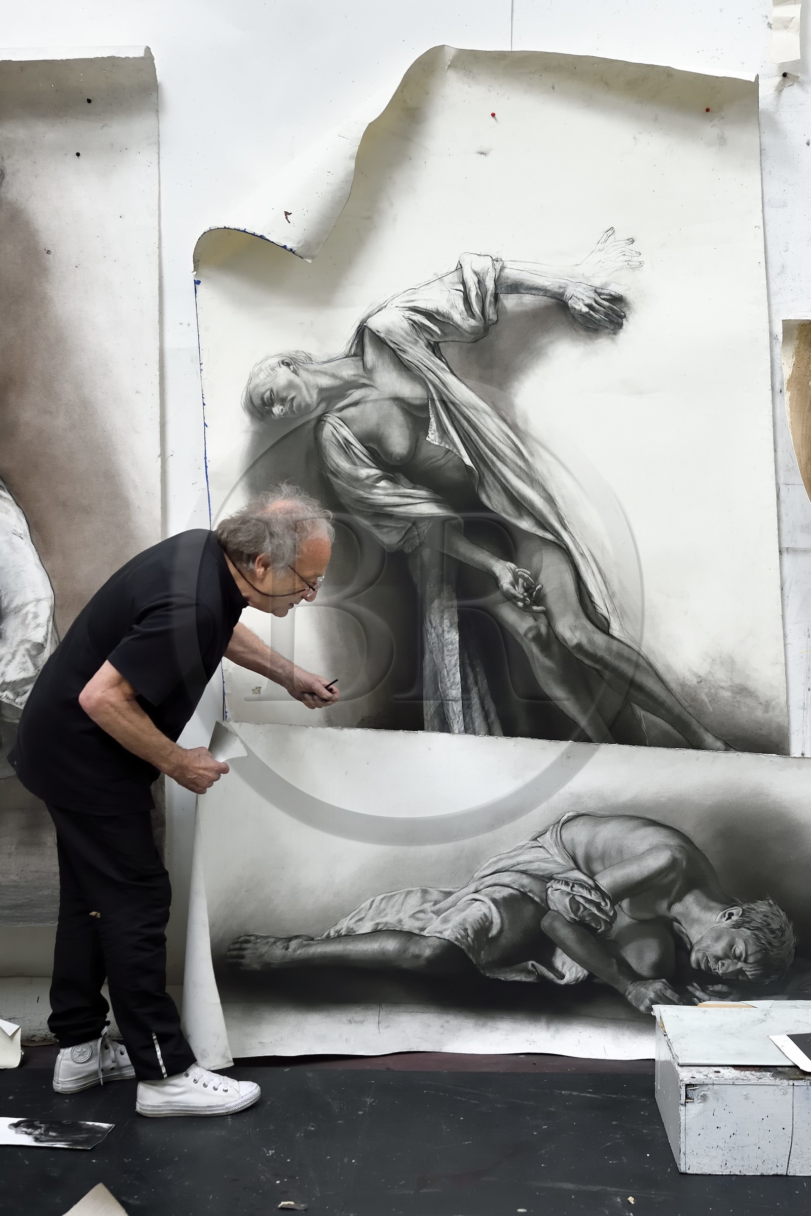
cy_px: 608
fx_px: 1622
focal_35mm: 48
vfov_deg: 41.1
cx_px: 406
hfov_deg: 28.1
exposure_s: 1/200
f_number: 5.6
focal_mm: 48
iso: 1600
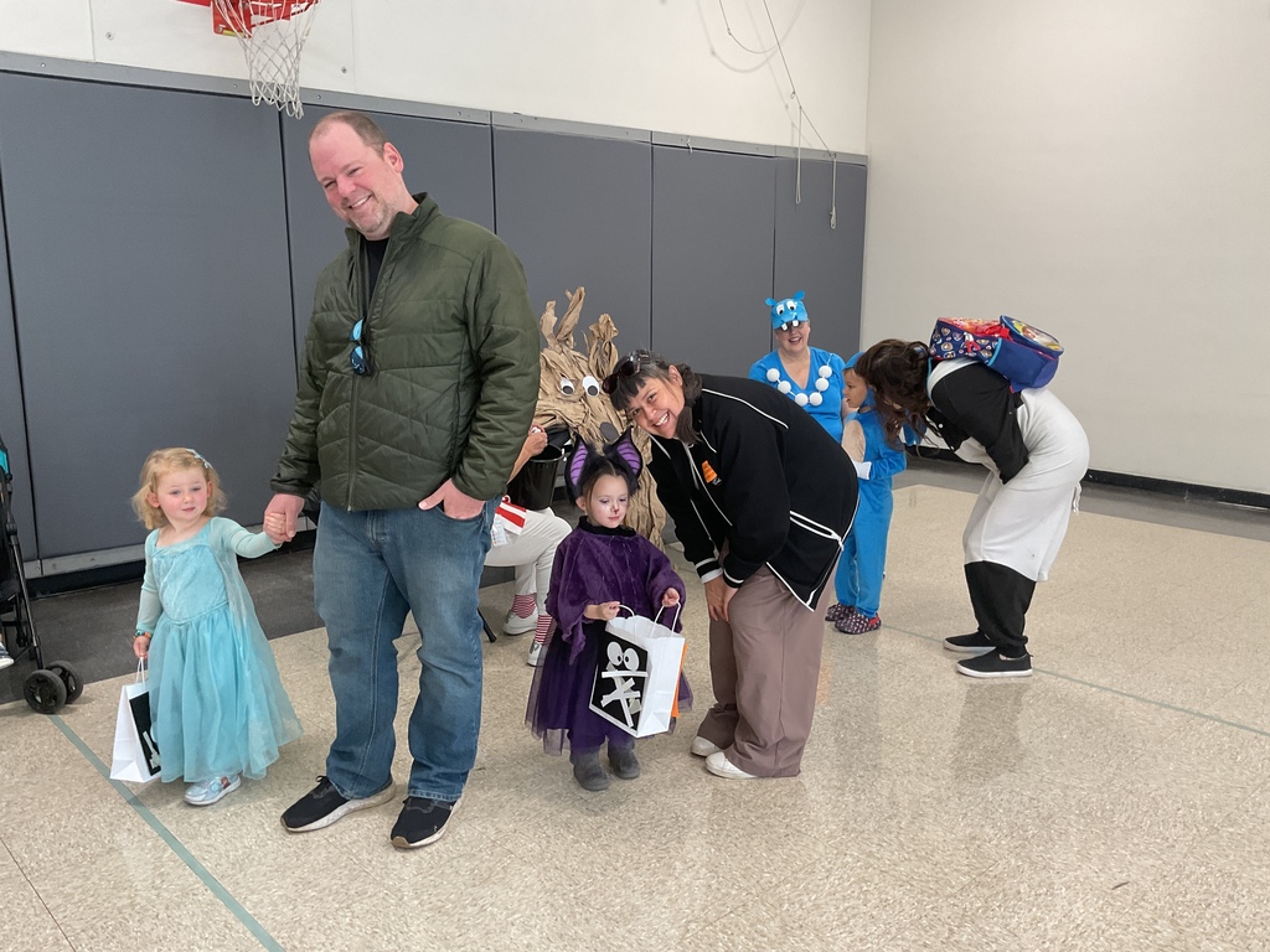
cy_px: 476
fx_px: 1064
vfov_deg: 48.2
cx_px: 635
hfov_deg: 61.7
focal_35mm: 29
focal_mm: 3
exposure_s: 1/60
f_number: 1.8
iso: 80
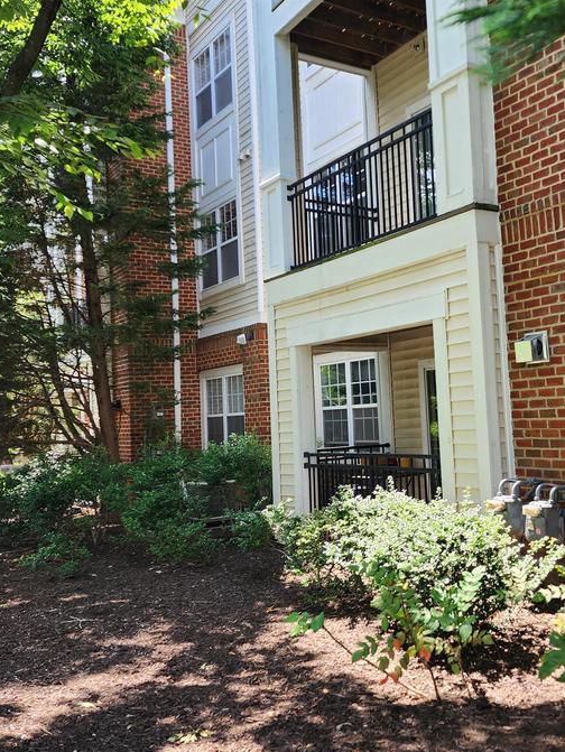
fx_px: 804
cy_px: 352
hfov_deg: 38.2
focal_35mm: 37
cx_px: 385
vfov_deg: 50.1
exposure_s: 1/180
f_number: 1.8
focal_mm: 6.4
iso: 25
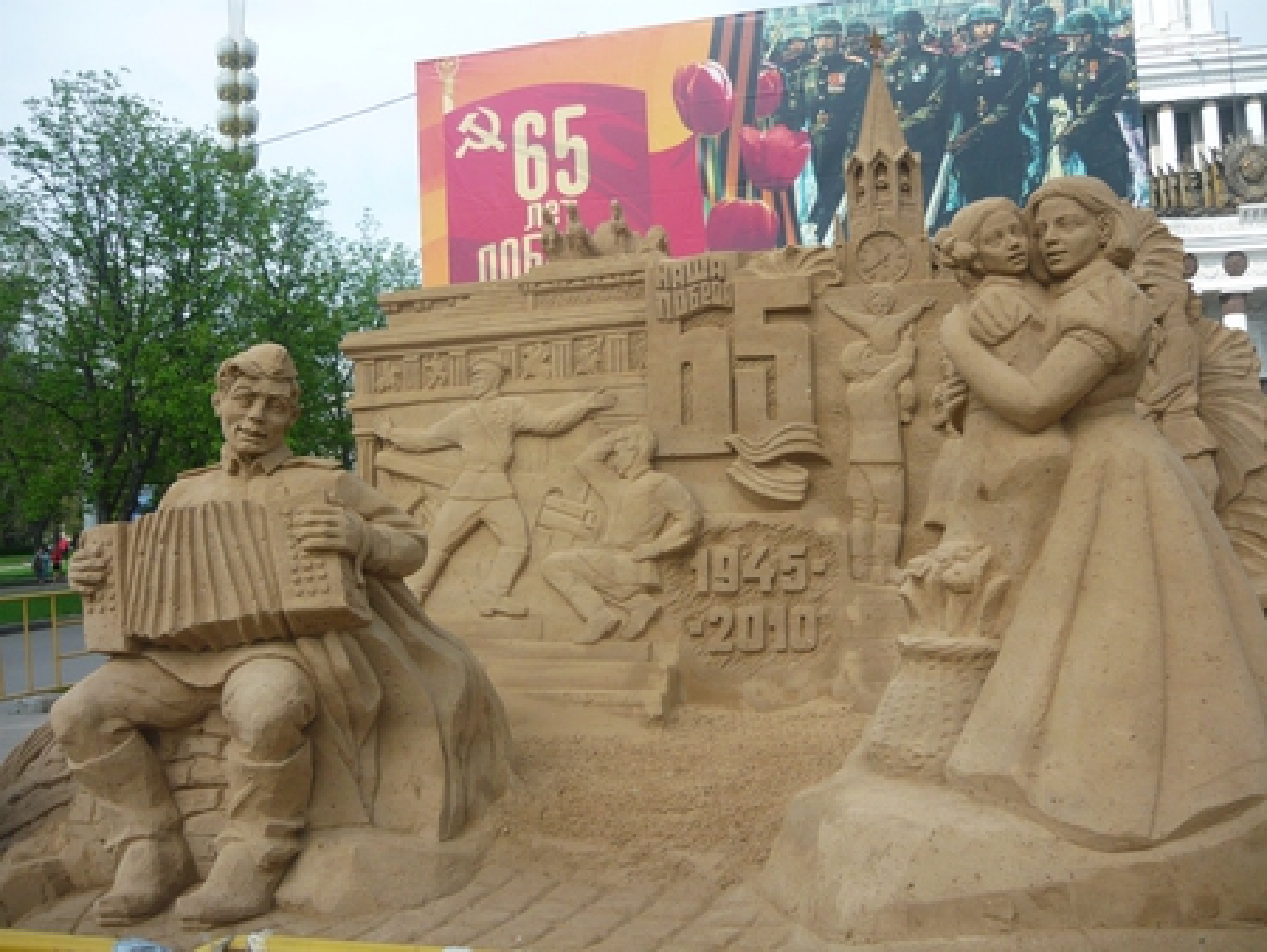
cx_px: 634
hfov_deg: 55.3
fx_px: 1208
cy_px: 476
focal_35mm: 33
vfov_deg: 43.0
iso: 100
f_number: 8
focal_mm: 5.5
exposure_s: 1/160
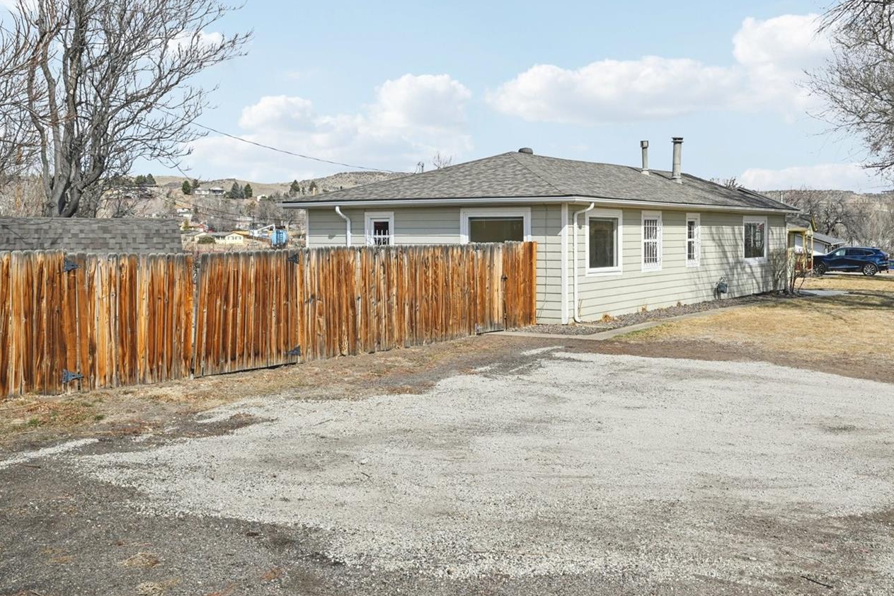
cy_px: 228
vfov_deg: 34.9
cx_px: 526
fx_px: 944
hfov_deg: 50.4
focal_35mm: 38
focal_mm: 30
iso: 64
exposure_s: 1/160
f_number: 11
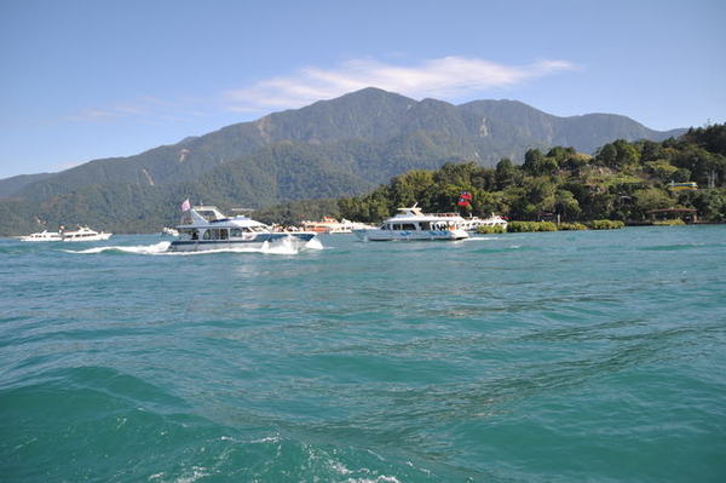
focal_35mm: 33
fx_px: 665
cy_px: 242
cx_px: 363
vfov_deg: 39.9
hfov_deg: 57.3
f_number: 3.5
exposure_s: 1/800
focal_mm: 22
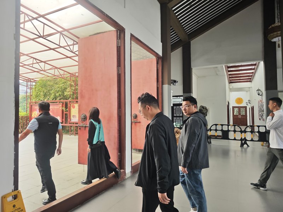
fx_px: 188
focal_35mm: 23
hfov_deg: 73.9
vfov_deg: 58.9
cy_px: 106
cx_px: 142
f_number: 1.62
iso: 2500
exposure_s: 1/300
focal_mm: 6.55
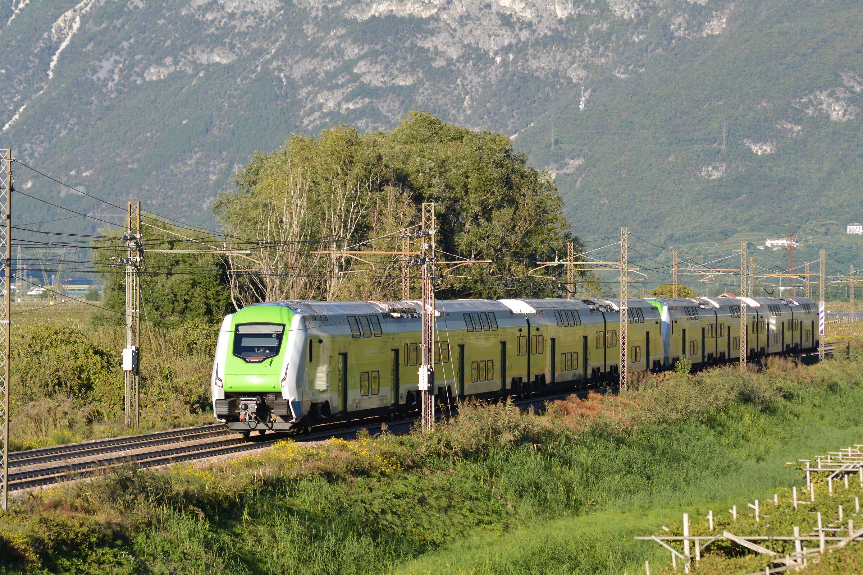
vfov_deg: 6.8
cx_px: 432
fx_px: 4854
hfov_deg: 10.2
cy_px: 288
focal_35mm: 202
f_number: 5.6
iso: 200
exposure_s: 1/500
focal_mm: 135
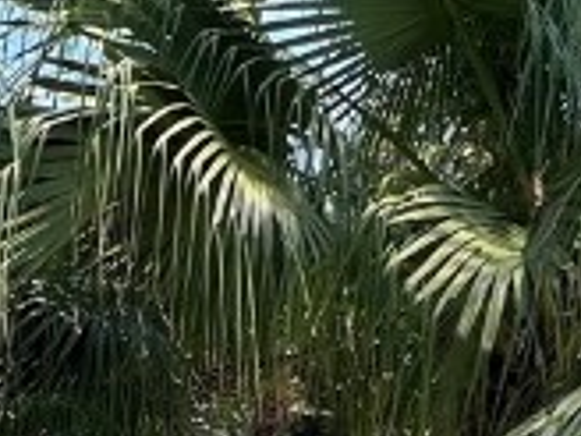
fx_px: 1360
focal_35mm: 81
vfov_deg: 16.5
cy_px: 666
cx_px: -64
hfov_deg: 22.7
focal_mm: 1.57
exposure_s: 1/861
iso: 32
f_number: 1.8
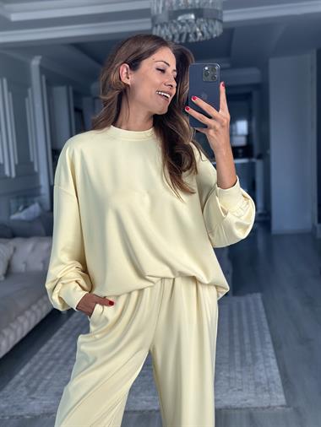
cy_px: 214
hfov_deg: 30.3
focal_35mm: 48
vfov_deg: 39.6
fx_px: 593
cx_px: 160
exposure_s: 1/322
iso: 80
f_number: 1.78
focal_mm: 6.86
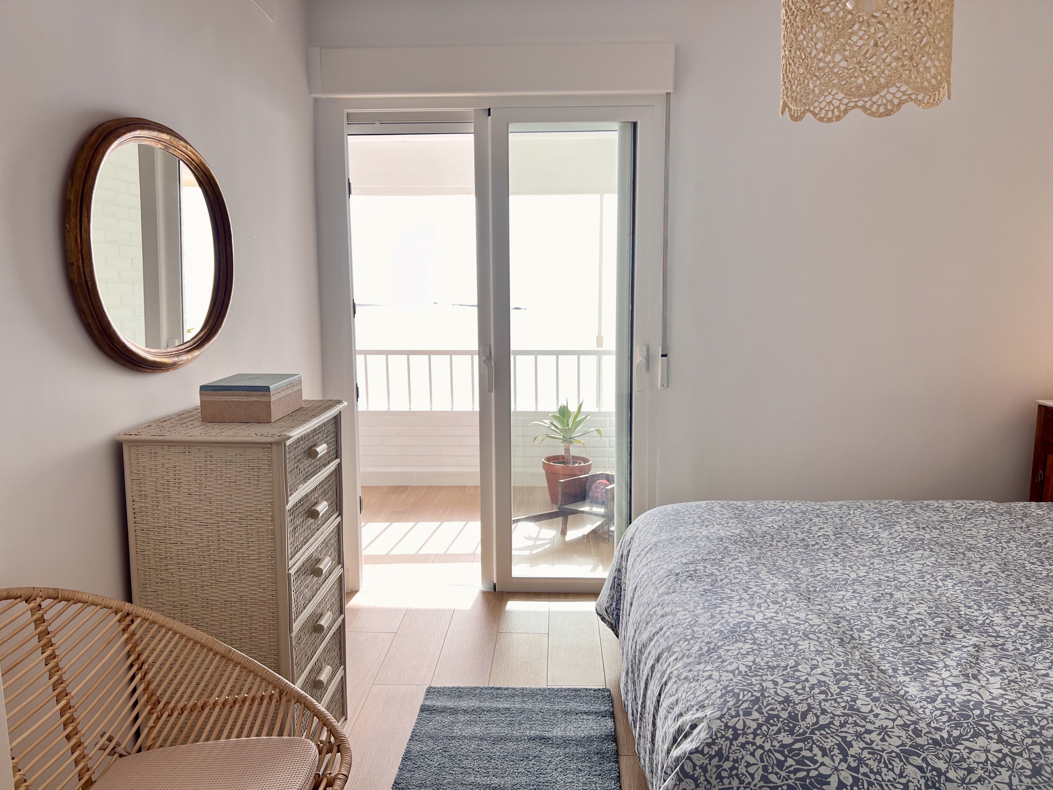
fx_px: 791
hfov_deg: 67.3
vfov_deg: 53.1
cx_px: 526
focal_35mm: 26
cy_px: 395
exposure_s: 1/290
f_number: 1.5
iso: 50
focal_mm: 5.7
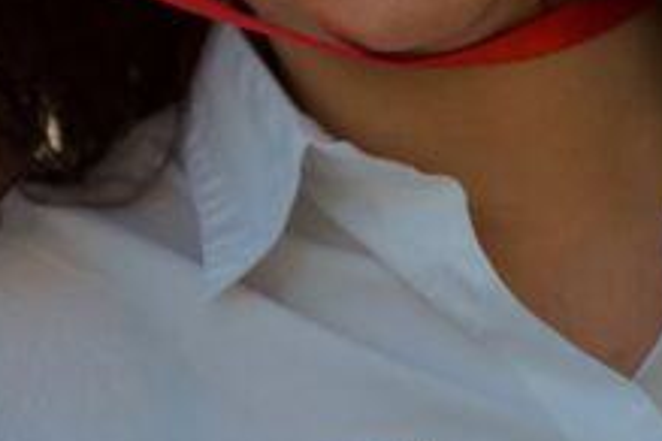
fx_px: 6914
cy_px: -156
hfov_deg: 5.5
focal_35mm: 376
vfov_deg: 3.6
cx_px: -54
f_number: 2.2
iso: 100
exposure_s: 1/125
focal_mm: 85
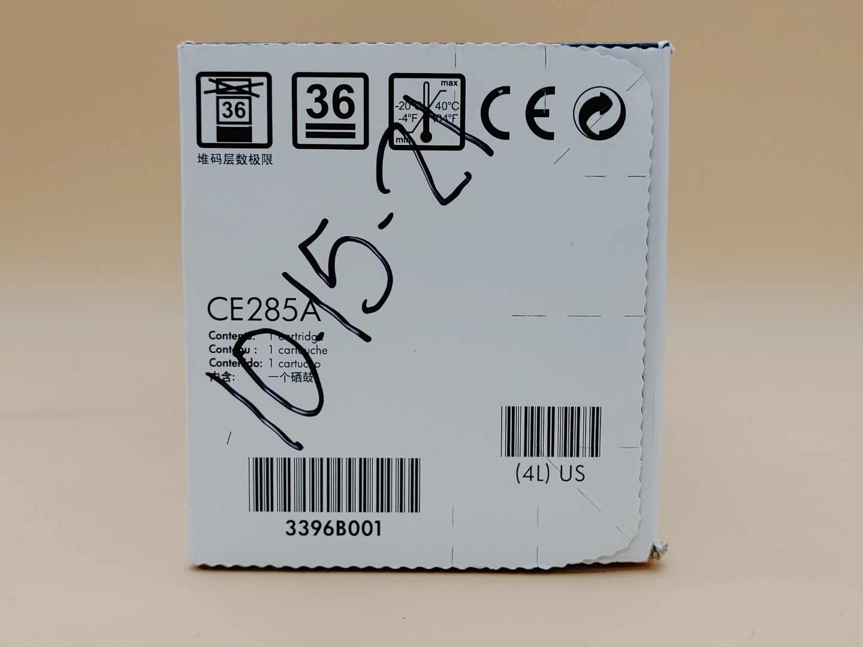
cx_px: 432
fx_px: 1097
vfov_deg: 32.9
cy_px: 324
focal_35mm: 44
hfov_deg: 42.9
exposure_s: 1/120
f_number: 1.8
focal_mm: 4.36
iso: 50
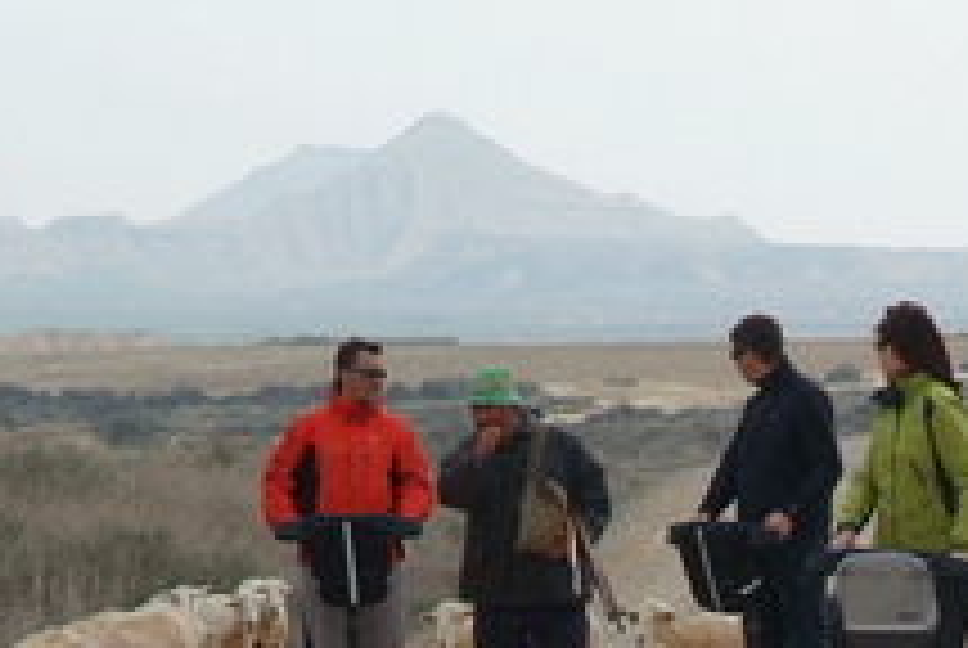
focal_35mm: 309
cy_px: 664
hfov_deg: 6.7
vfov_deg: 4.5
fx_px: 8320
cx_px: 673
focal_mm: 55
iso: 100
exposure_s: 1/250
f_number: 8
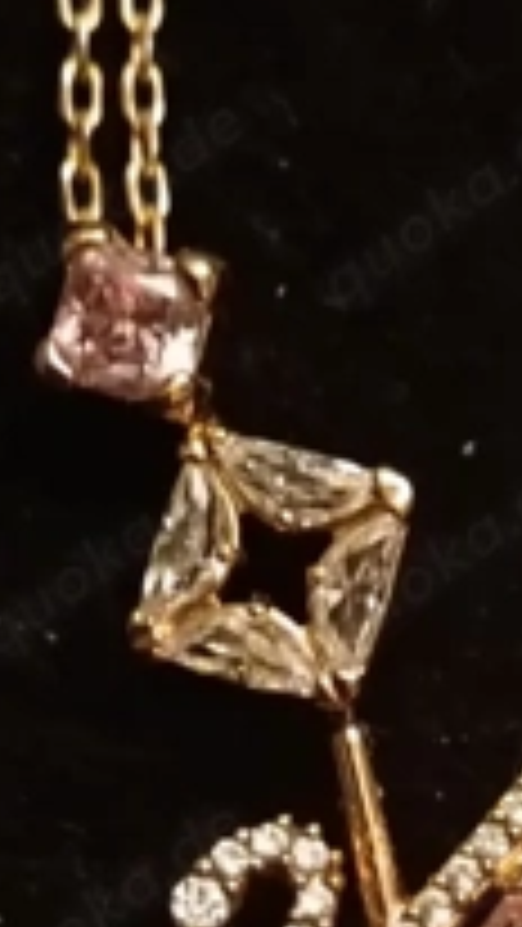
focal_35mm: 152
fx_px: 3737
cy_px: 603
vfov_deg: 14.1
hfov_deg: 8.0
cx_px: 207
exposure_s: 1/25.1
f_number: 1.75
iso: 3308
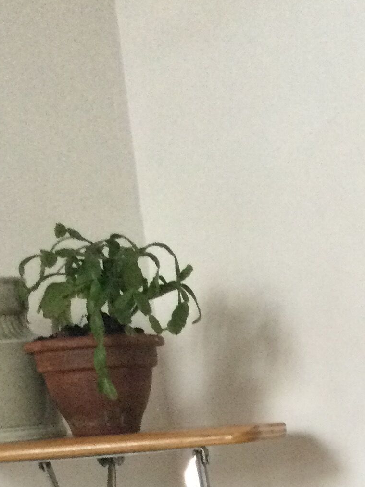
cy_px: 696
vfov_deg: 17.9
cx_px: 453
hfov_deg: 14.3
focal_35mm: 100
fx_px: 1406
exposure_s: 1/33
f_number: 2.4
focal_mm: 3.3
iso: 200
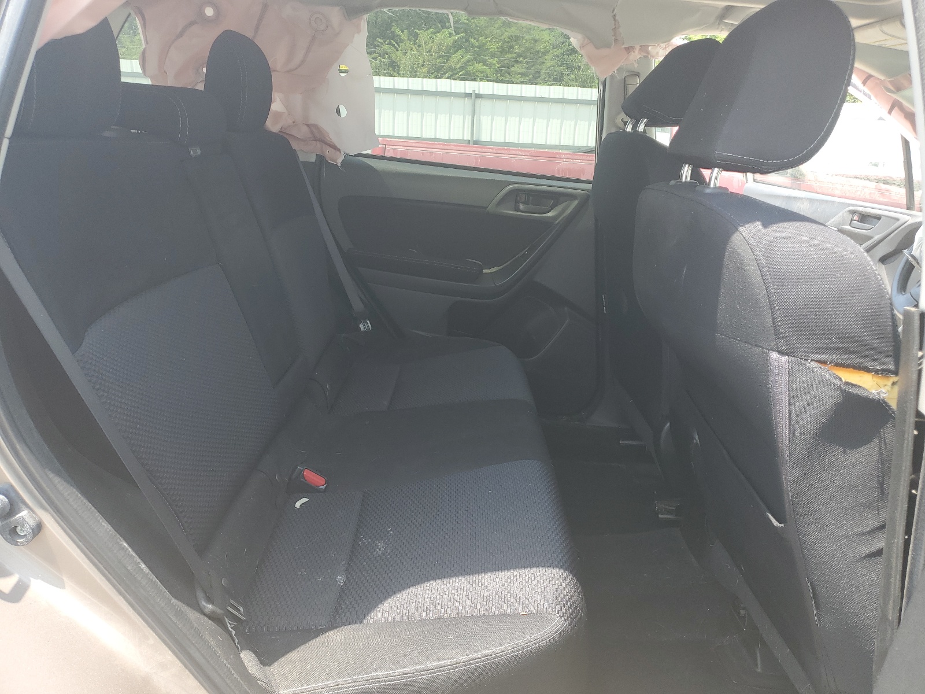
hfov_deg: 67.3
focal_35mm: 26
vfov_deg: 53.1
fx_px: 695
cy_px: 347
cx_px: 462
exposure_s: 1/263
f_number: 1.5
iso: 50
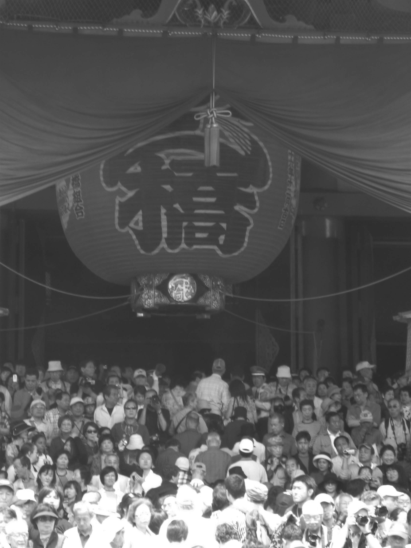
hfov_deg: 14.8
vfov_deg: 19.6
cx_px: 206
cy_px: 274
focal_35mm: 100
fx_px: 1583
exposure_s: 1/60
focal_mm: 16.5
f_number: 5.1
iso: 125
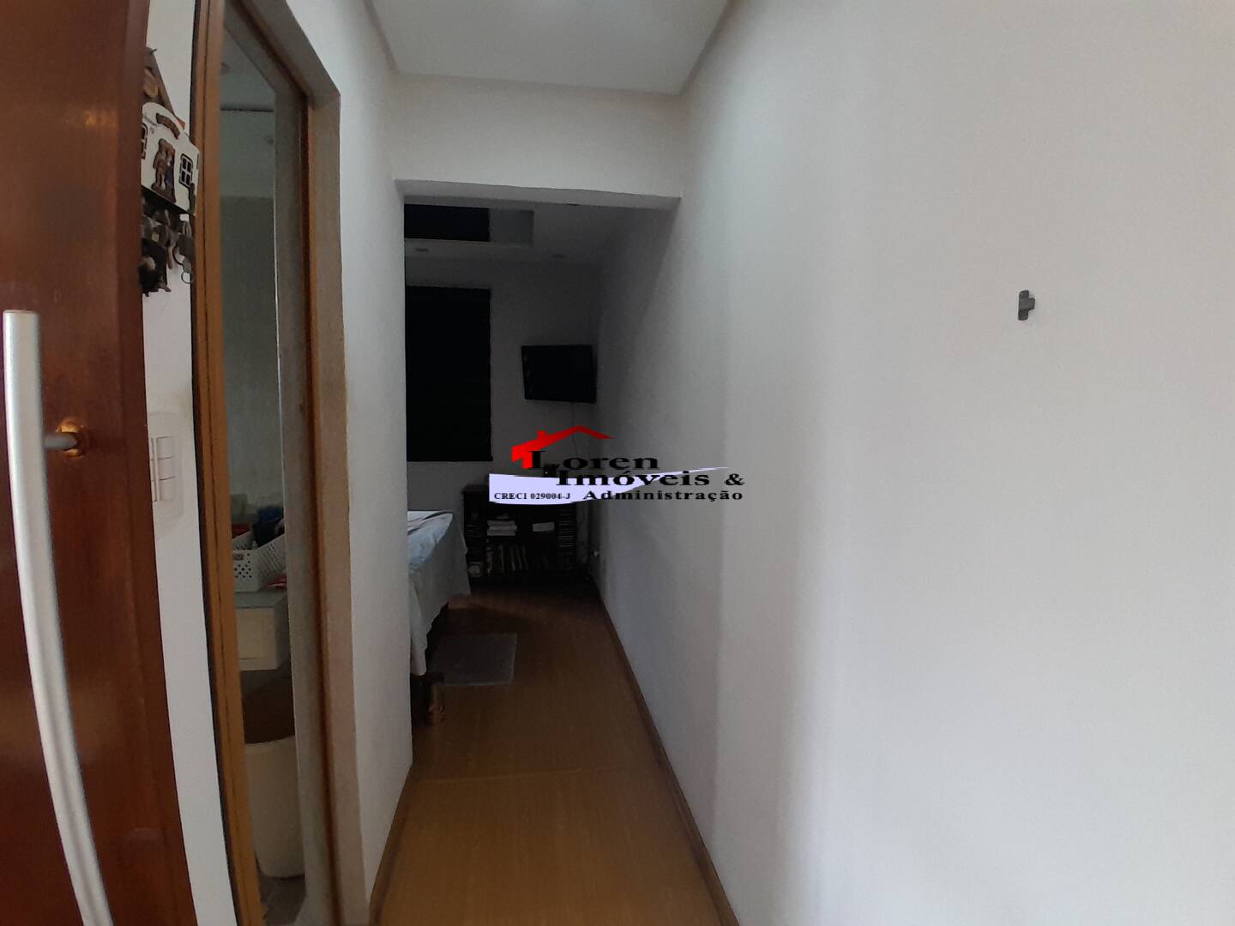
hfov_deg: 91.0
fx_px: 607
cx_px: 618
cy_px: 463
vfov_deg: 74.7
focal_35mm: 17
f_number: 2.2
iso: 100
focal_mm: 1.46
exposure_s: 1/40
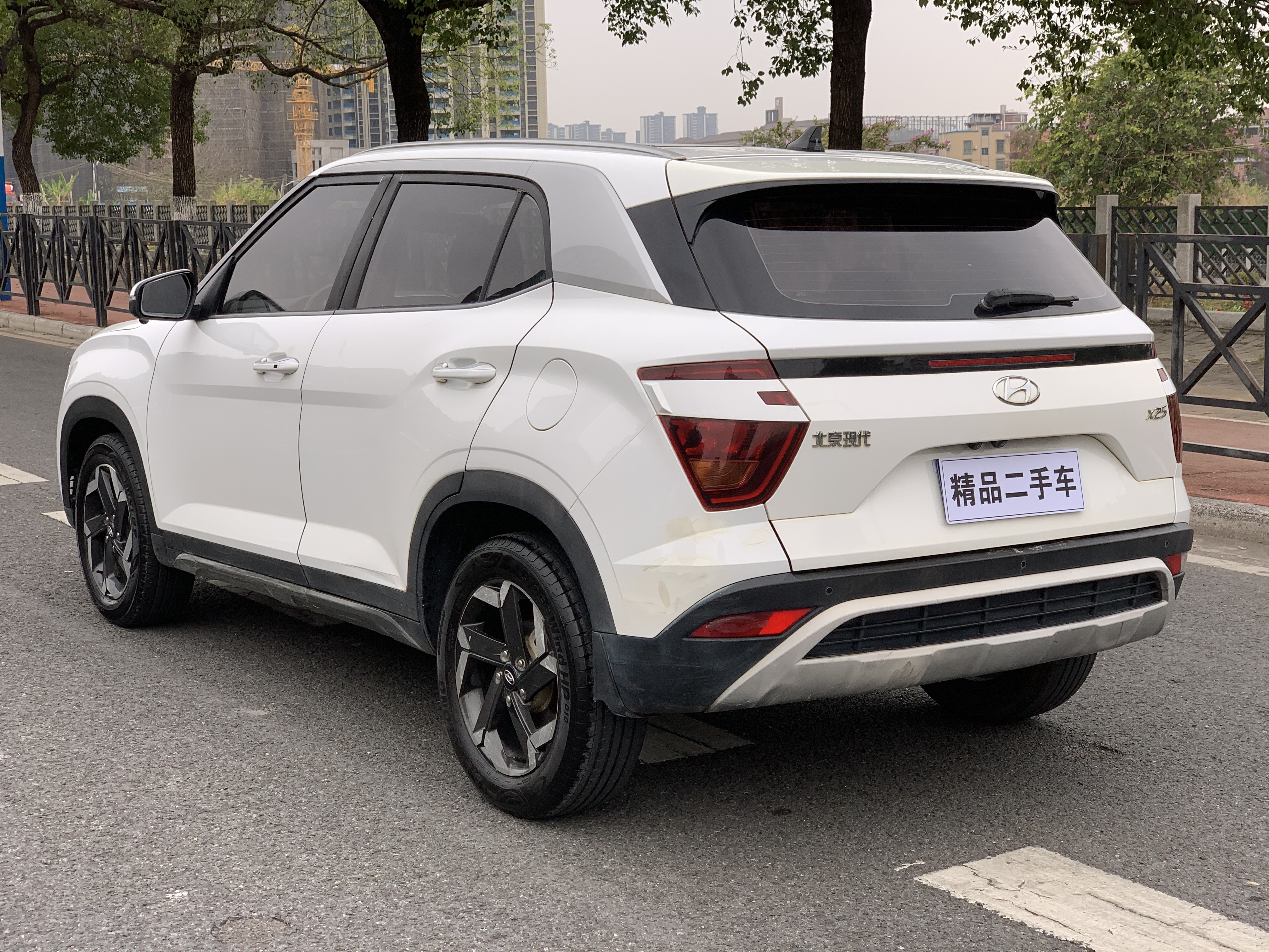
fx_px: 1906
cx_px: 634
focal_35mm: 52
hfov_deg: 36.8
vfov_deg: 28.0
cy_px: 476
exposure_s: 1/125
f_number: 2.4
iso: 16
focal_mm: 6
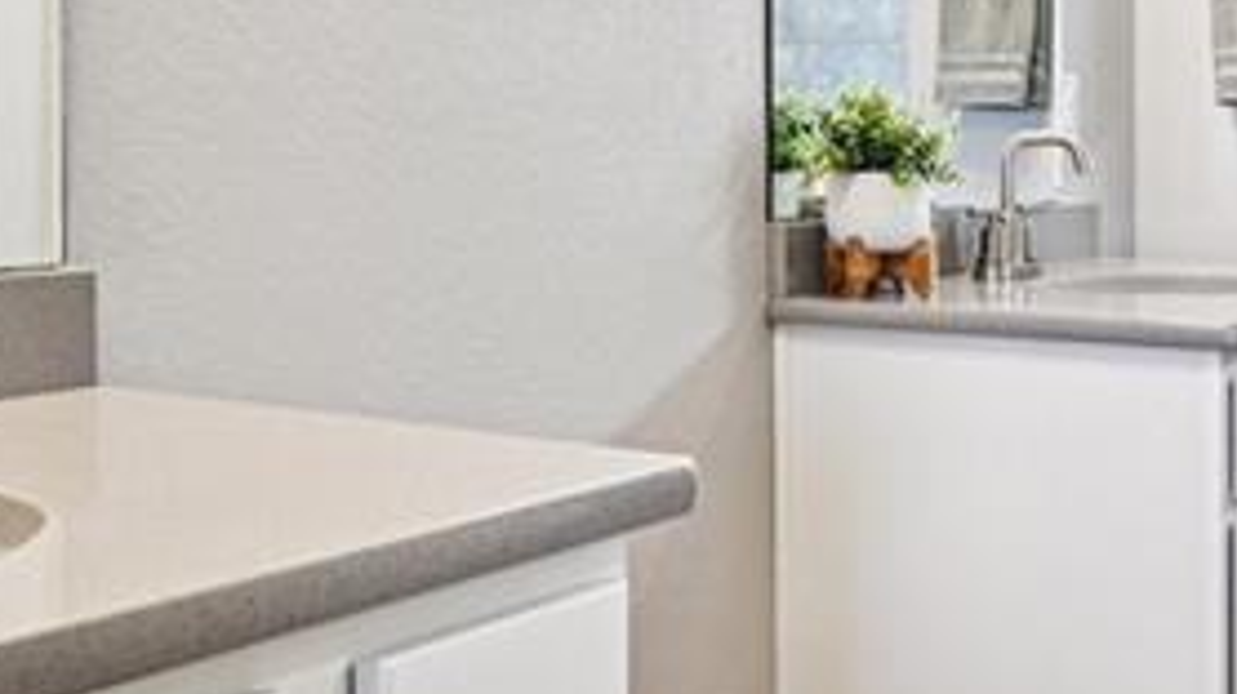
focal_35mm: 54
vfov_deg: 21.9
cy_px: 138
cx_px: 610
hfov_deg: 38.5
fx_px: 1770
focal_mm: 14
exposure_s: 1/15
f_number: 8
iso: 360
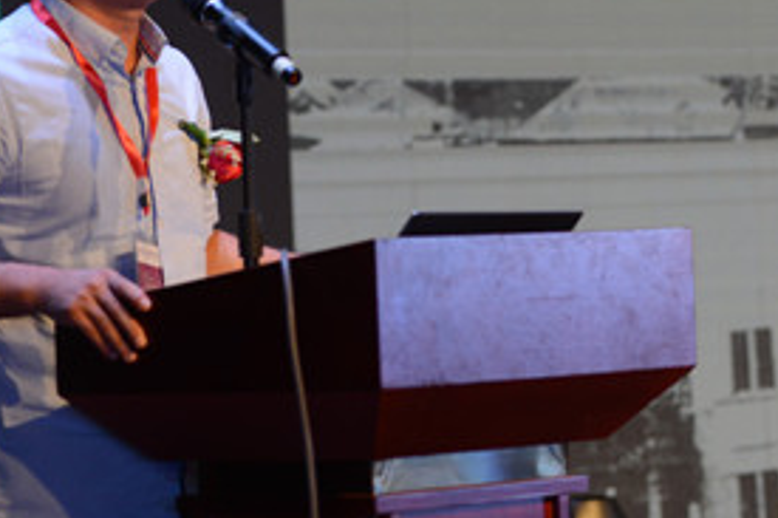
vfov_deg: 6.7
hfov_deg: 10.1
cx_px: 532
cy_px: 67
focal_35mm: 204
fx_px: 4406
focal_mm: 112
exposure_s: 1/125
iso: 140
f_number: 3.2
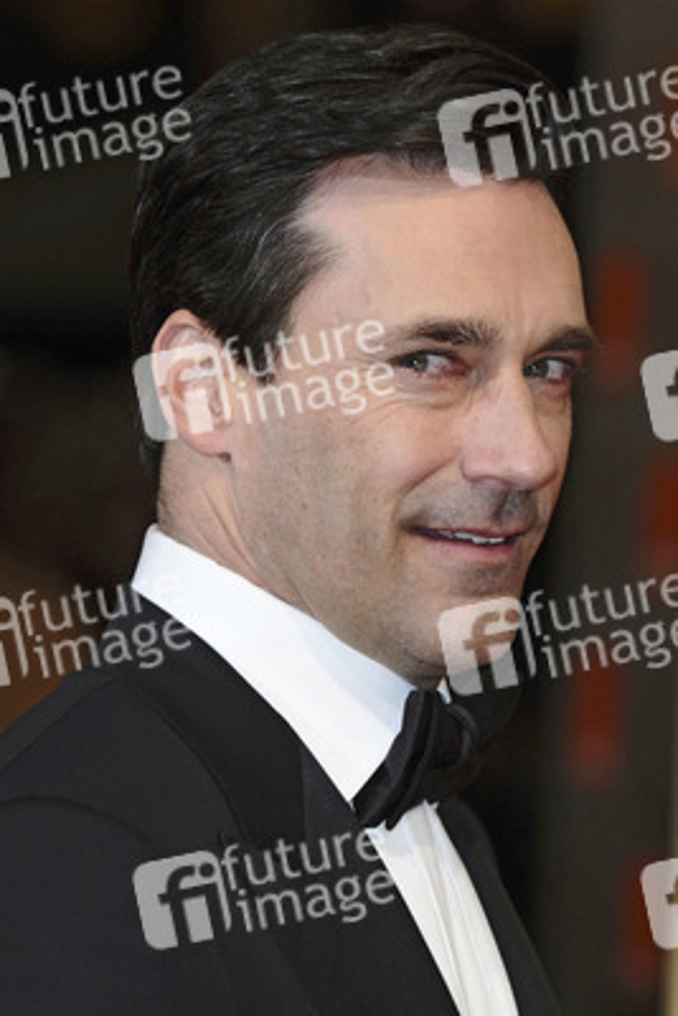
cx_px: 339
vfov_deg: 8.3
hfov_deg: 5.6
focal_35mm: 248
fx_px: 6985
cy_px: 508
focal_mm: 165
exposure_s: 1/200
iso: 320
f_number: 4.5
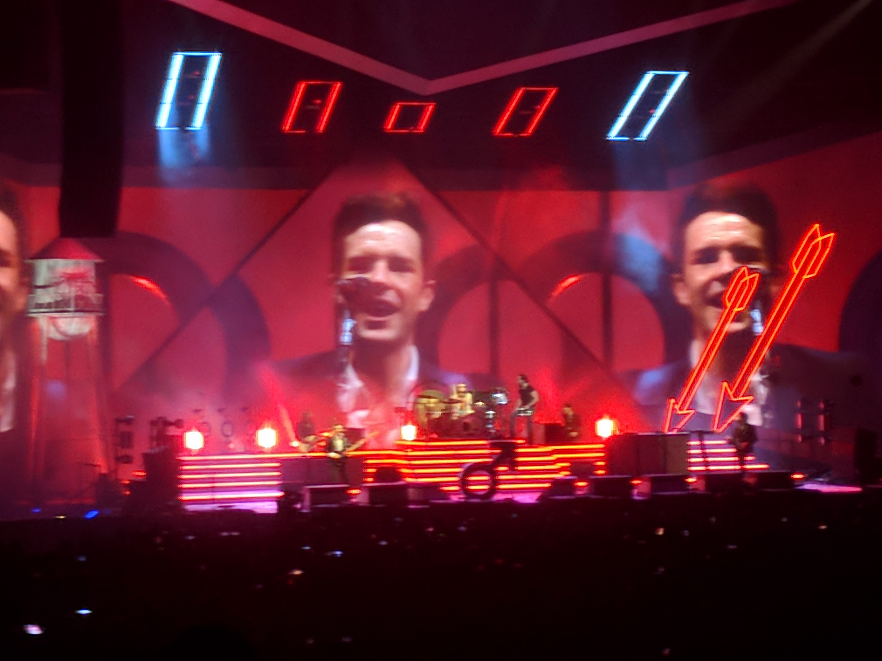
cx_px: 441
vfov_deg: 53.1
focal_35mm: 26
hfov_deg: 67.3
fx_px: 662
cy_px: 330
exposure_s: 1/60
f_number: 2
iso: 208
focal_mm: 4.67
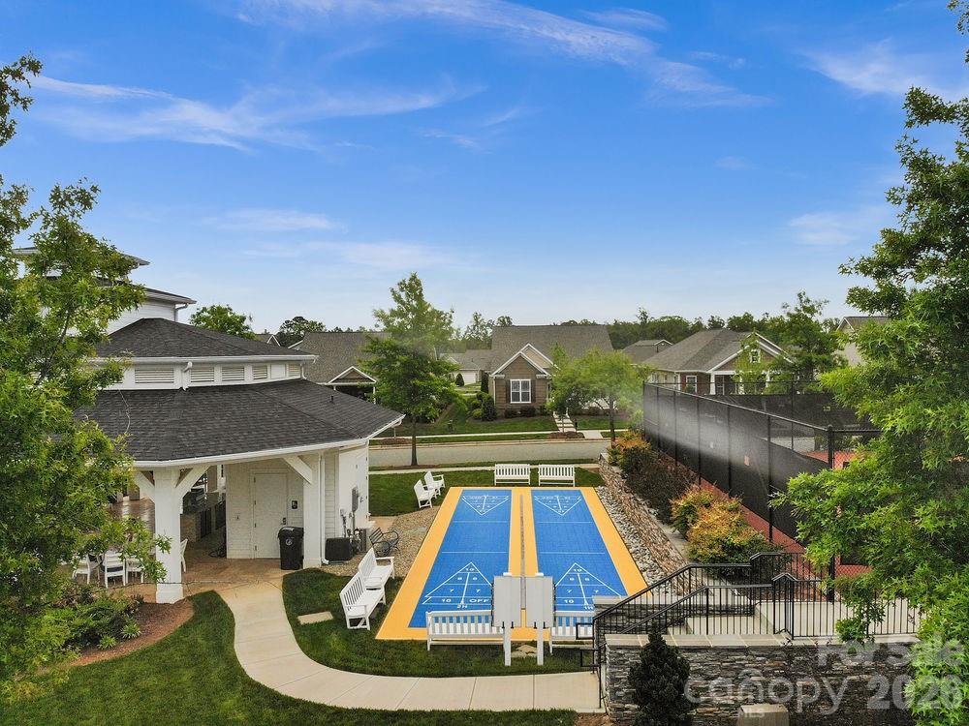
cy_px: 363
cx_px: 484
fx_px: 672
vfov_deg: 56.8
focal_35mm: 24
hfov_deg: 71.6
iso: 116
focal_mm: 4.5
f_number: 2.8
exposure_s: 1/97.6
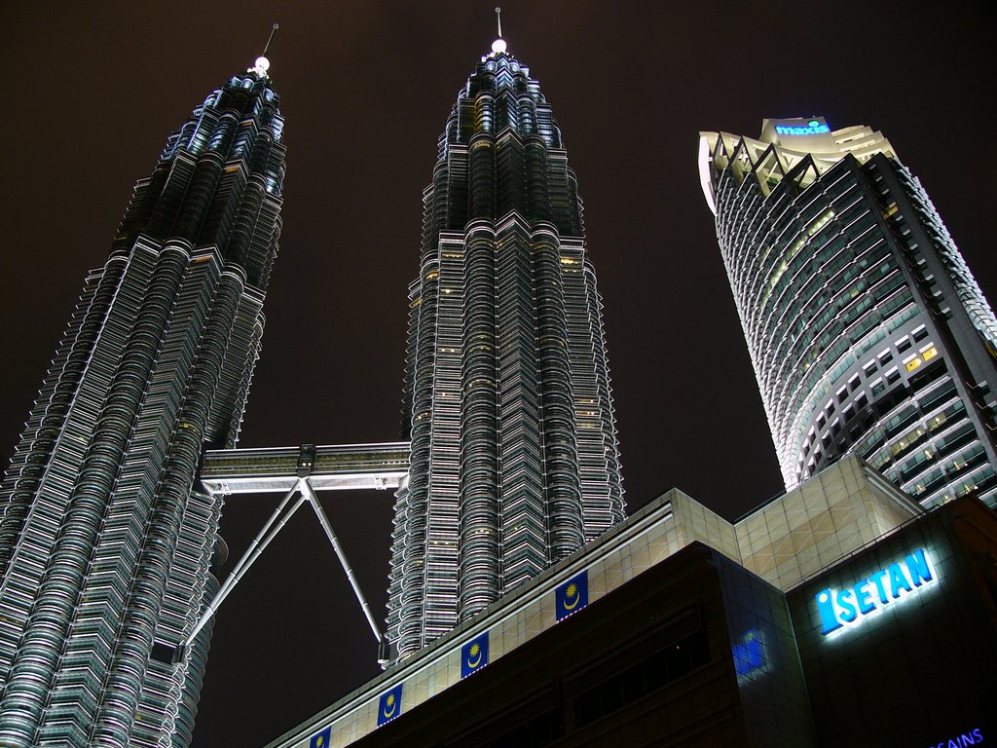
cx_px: 498
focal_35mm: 36
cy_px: 374
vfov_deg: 39.7
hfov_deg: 51.4
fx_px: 1037
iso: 50
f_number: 2.8
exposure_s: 1/2
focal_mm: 6
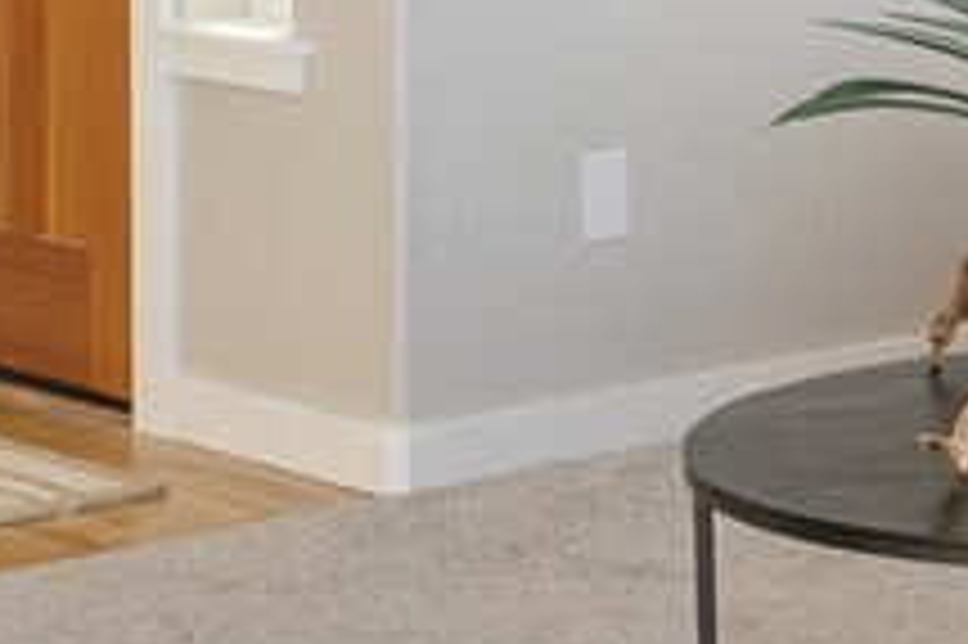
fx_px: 4245
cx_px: 1204
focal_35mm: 158
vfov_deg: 8.5
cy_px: -354
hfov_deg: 12.7
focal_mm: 20
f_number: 9
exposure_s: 1/13
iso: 320
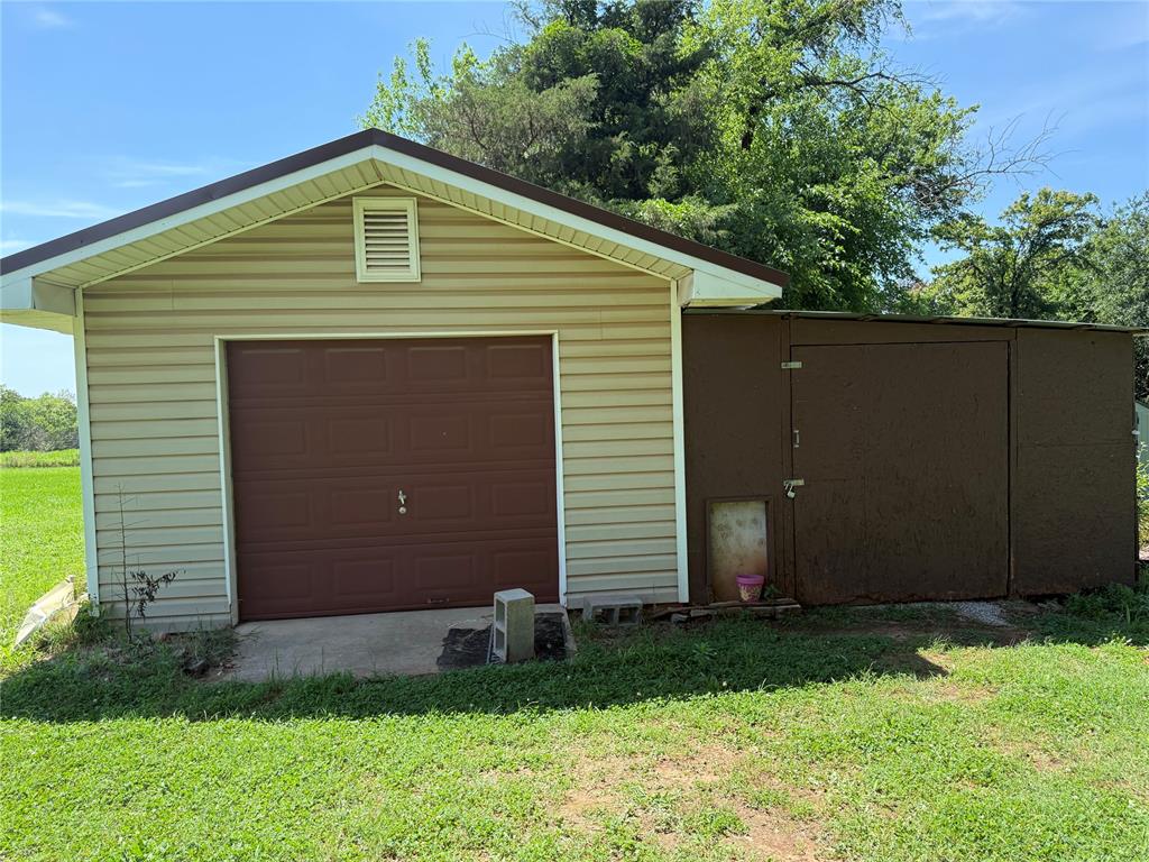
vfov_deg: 56.8
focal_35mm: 24
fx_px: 797
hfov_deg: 71.6
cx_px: 574
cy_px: 431
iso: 100
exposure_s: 1/1314
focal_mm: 6.76
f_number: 1.78
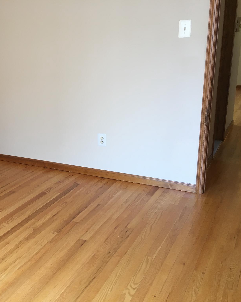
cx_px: 56
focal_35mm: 38
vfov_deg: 47.9
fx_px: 339
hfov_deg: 38.0
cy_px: 152
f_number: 2.2
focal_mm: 4.15
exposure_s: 1/30
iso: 50
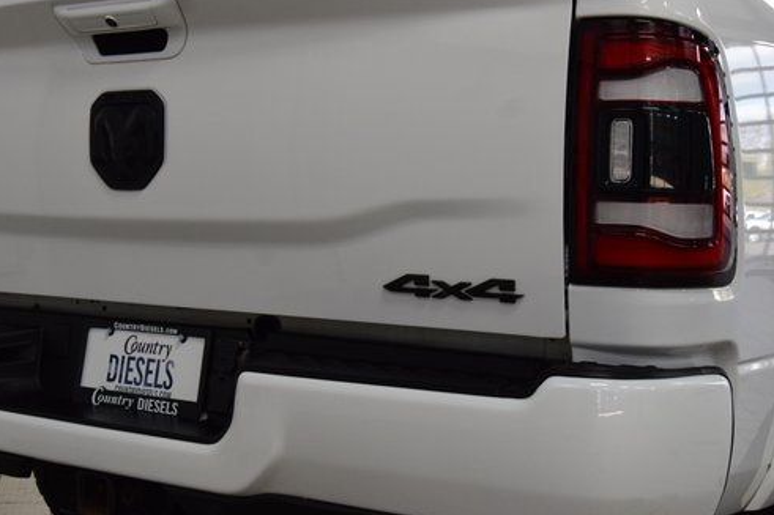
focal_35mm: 61
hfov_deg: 32.9
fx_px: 1304
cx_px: 296
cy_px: 300
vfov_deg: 22.3
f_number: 8
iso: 1250
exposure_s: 1/60
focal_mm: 31
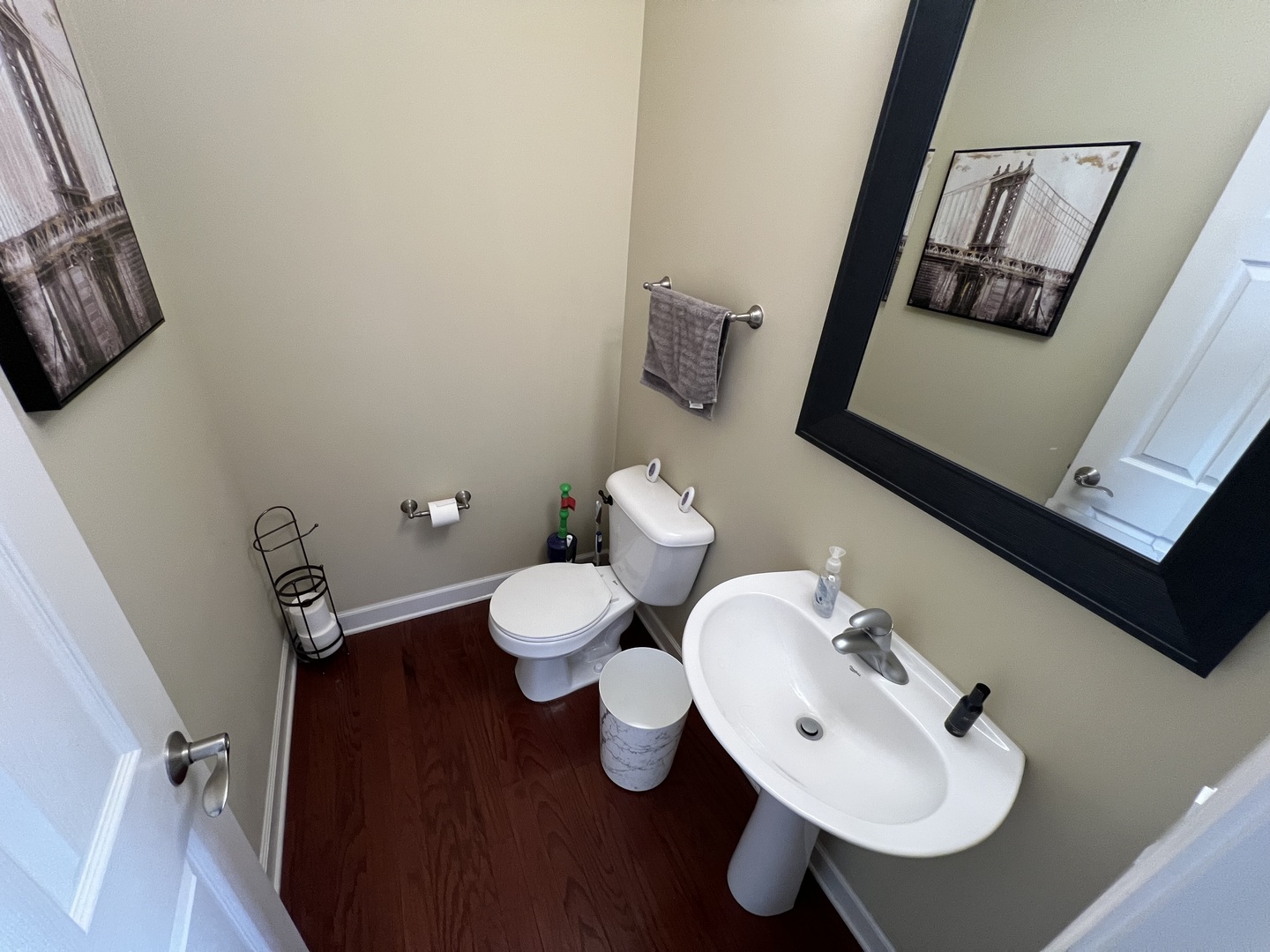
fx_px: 477
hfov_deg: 106.2
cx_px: 635
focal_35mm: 13
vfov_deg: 89.9
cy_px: 476
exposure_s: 1/60
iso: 320
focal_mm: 1.57
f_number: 1.8
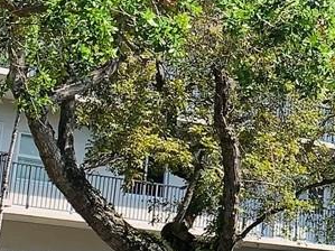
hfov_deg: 13.5
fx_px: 1345
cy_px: 35
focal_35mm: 139
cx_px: 478
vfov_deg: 10.6
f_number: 1.8
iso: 25
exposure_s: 1/1220
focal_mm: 4.25
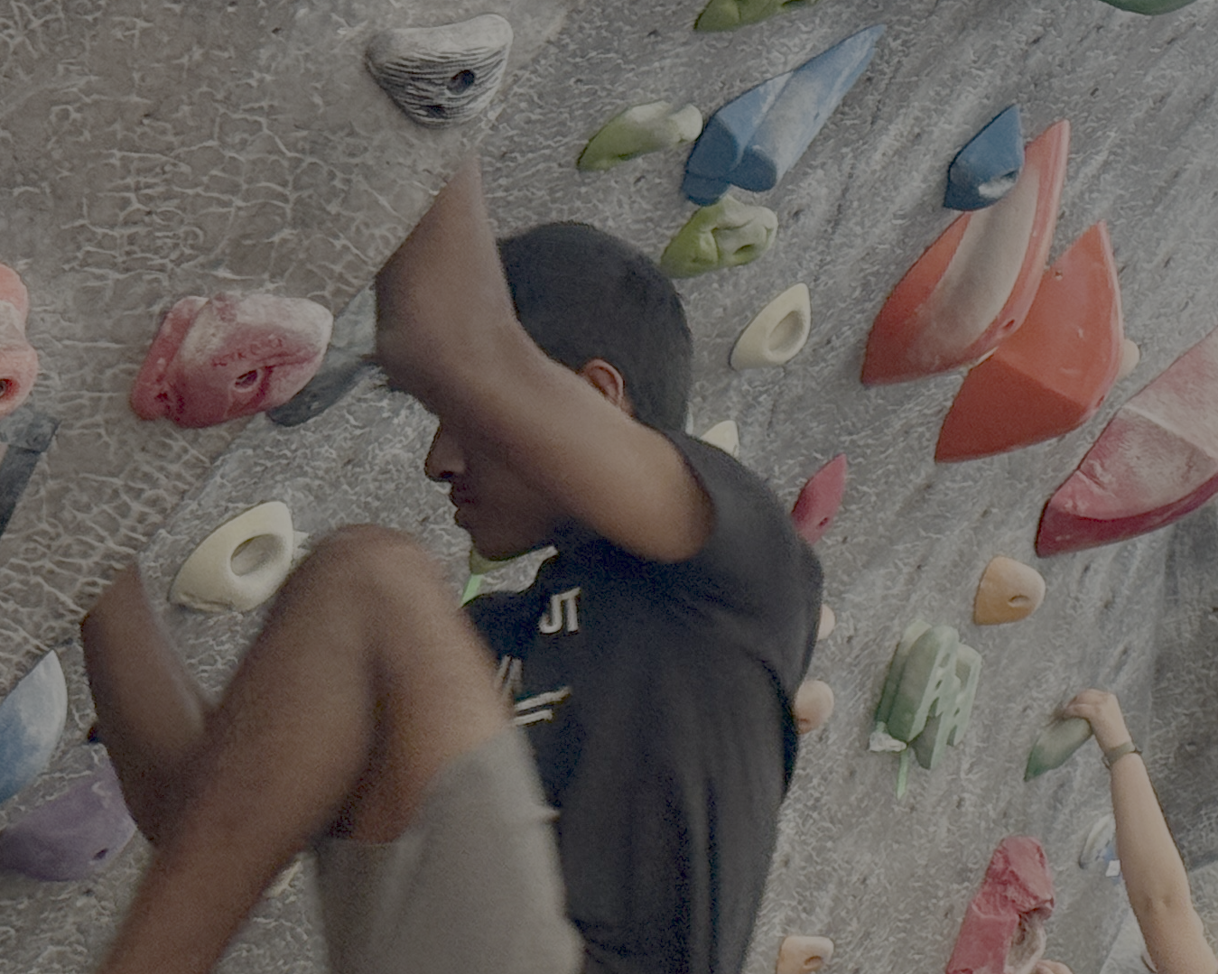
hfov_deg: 13.5
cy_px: 1062
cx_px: 1268
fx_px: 5046
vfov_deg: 10.9
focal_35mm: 140
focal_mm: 6.76
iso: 250
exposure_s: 1/40
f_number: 1.78
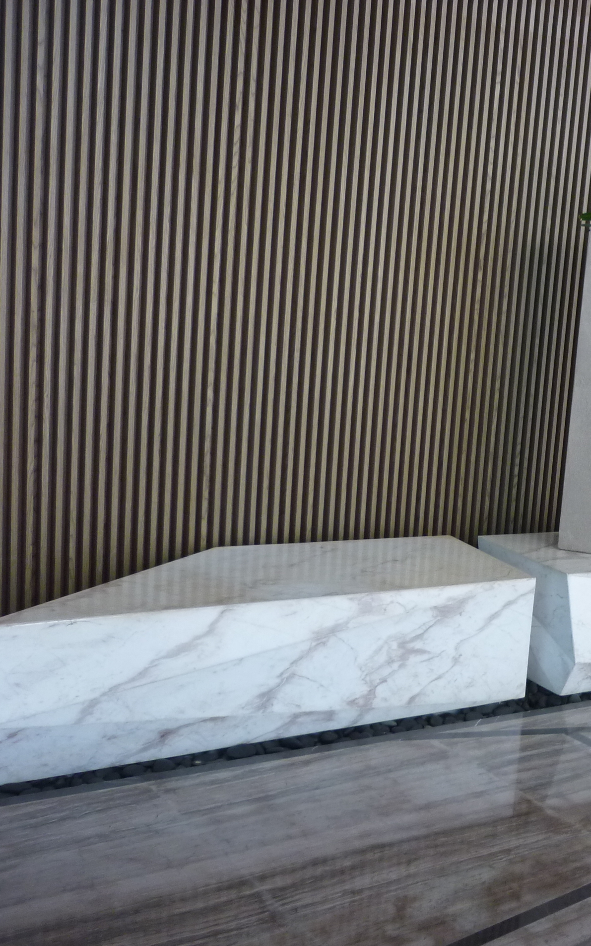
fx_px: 1211
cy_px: 474
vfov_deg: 42.6
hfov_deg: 26.0
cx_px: 589
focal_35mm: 47
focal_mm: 5.5
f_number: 2.8
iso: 160
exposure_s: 1/80
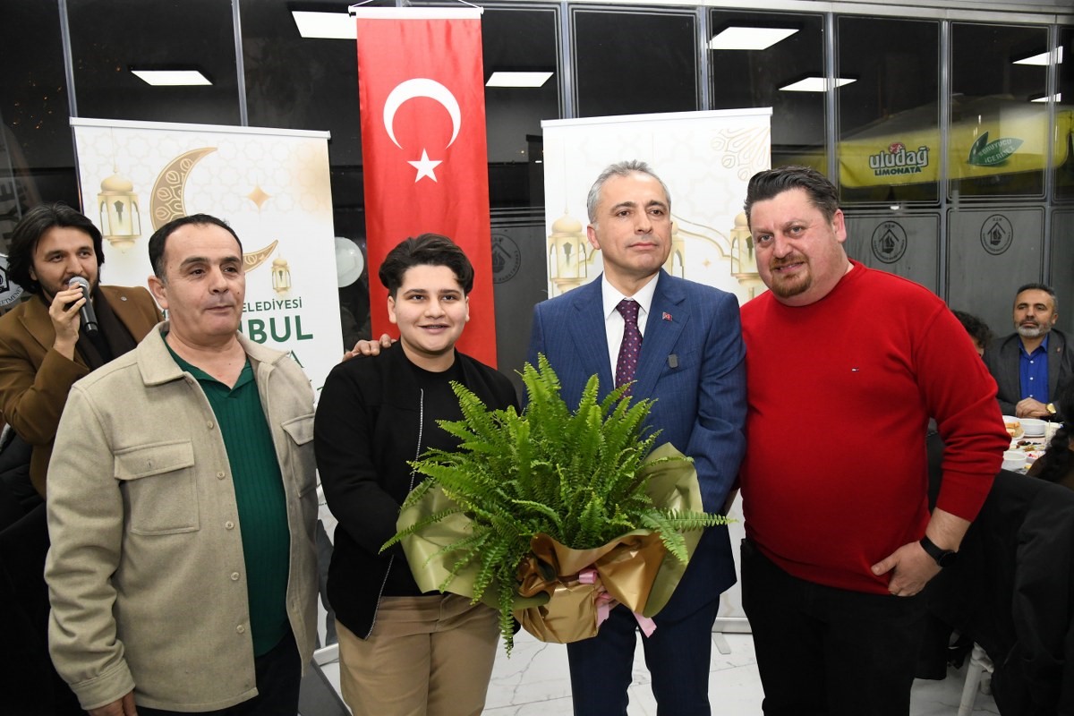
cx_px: 537
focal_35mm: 24
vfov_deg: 53.1
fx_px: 716
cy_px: 358
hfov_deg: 73.7
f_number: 7.1
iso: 5000
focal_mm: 24
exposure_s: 1/250
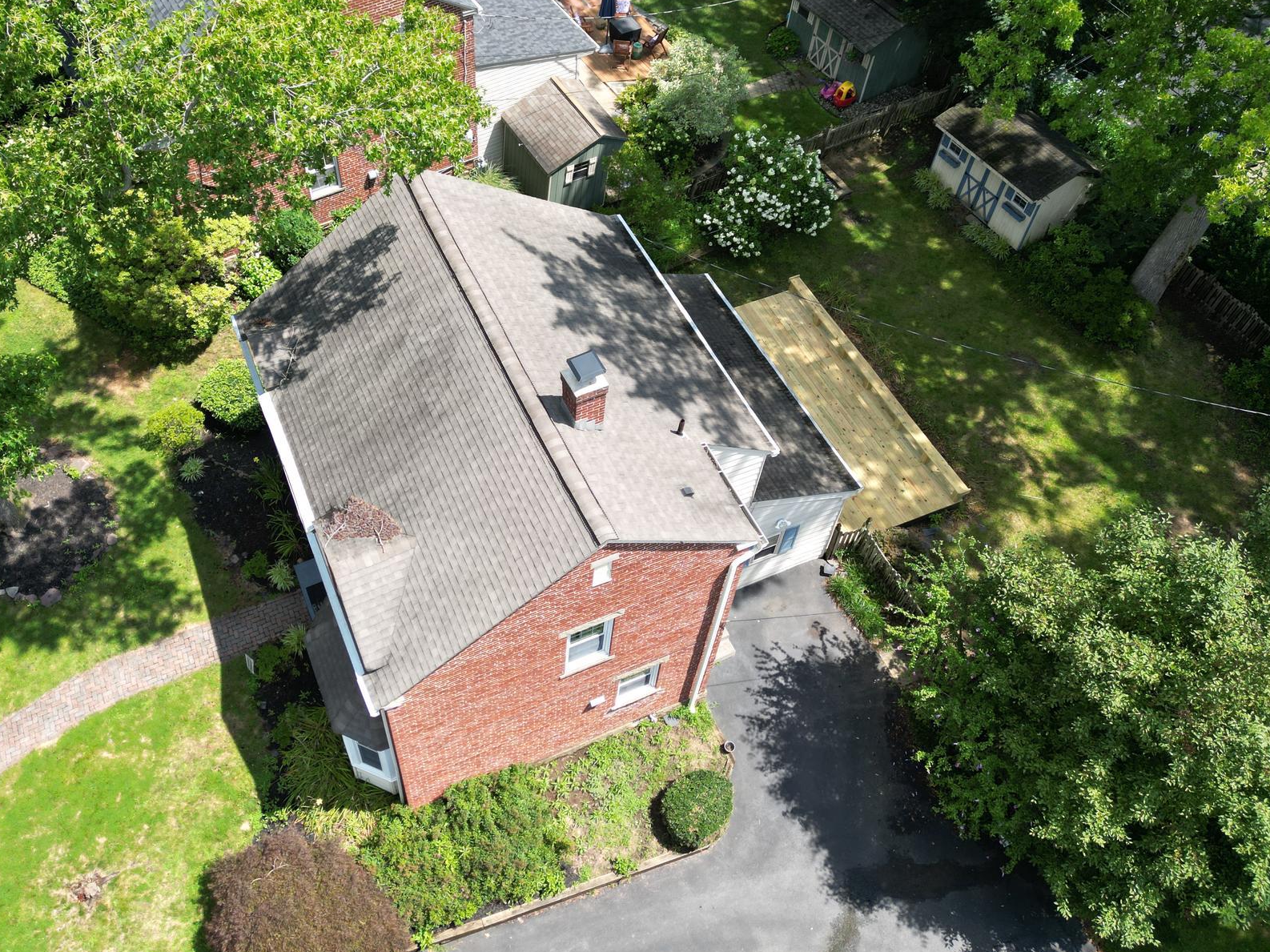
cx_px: 505
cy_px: 400
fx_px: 1137
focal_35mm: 31
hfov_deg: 57.9
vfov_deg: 45.3
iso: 100
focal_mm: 6.72
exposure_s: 1/1000
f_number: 1.7
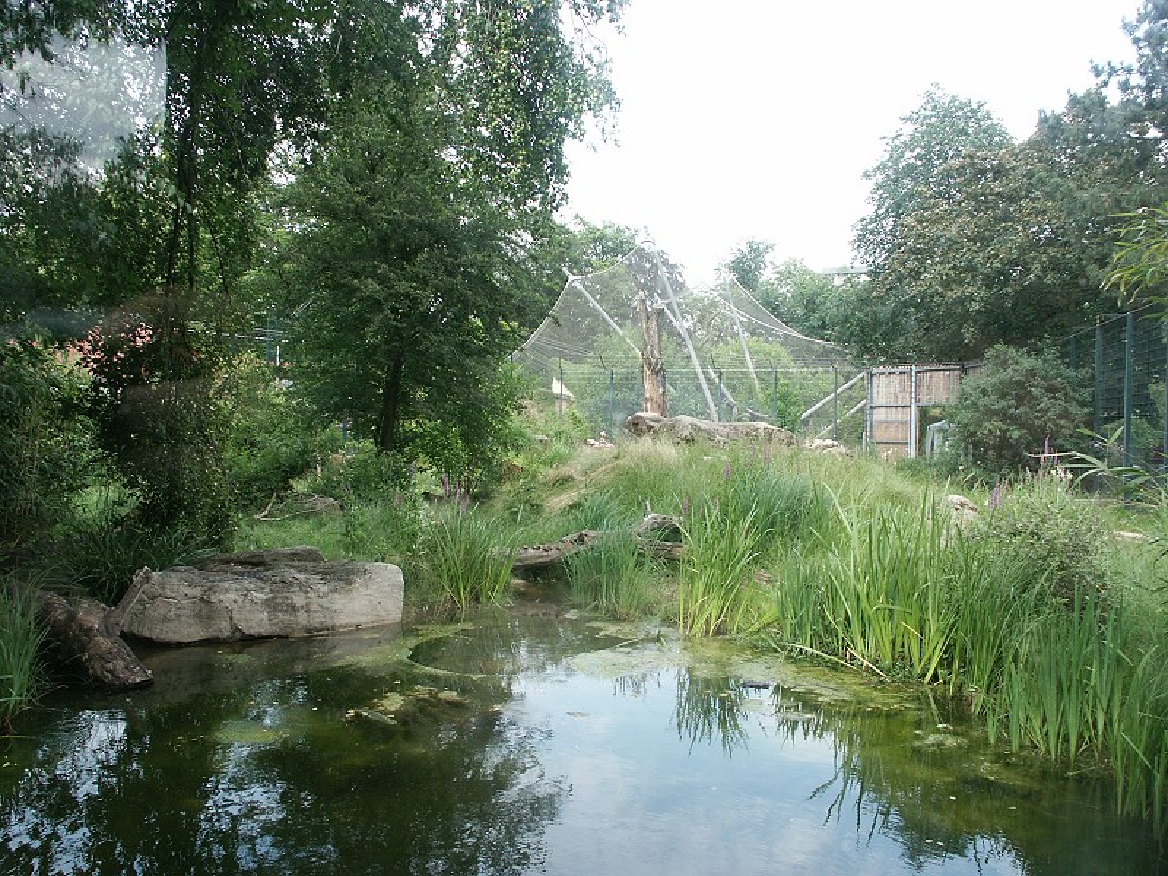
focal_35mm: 29
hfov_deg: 61.7
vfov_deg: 48.2
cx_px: 584
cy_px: 438
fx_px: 979
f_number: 4.5
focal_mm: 7.54
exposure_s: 1/125
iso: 100
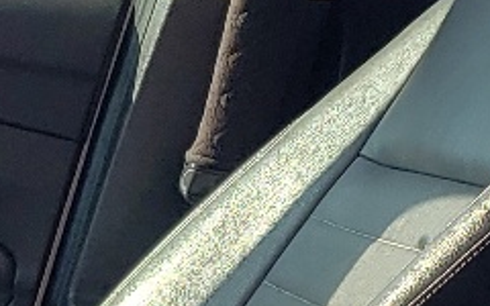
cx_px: -108
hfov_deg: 11.2
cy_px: 645
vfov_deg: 6.9
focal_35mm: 184
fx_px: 2457
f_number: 1.5
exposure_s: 1/667
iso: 50
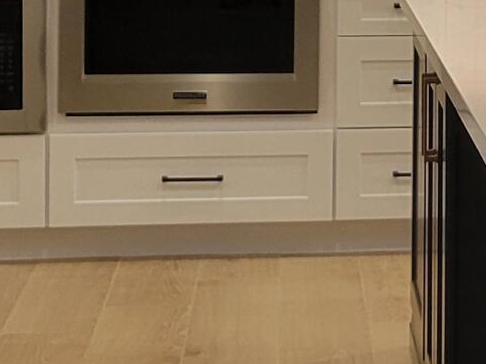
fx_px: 2260
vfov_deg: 9.1
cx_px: 753
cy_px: -41
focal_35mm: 161
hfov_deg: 11.7
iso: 80
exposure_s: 1/120
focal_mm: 5.4
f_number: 1.8
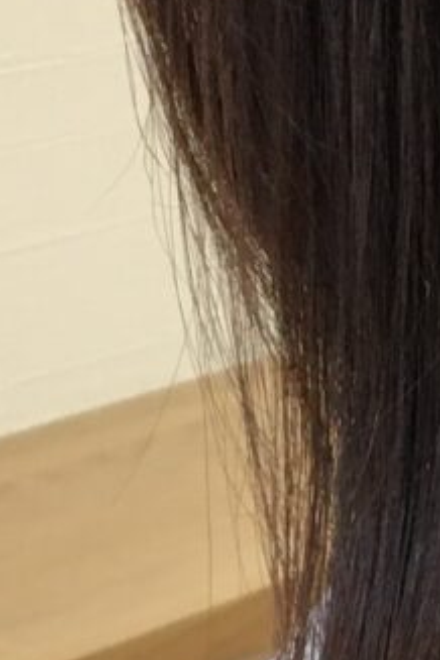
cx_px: 662
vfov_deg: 10.8
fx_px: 3465
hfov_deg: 7.2
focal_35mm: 189
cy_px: 620
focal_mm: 4.15
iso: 40
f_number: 2.2
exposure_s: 1/30
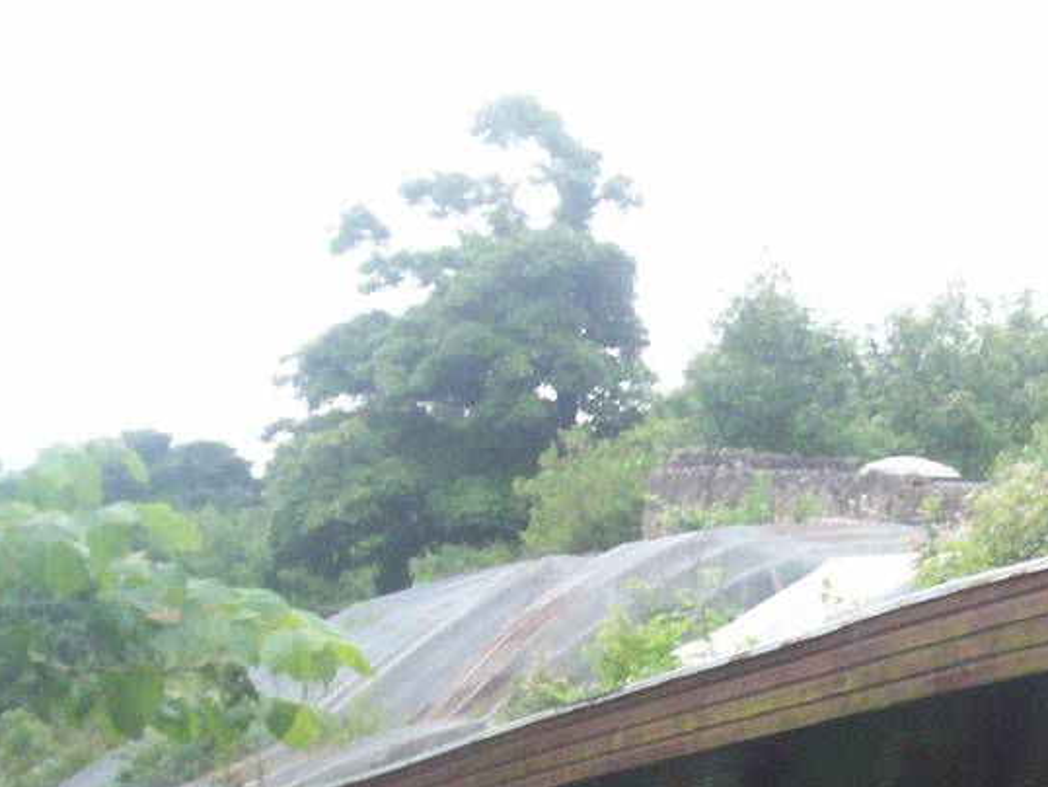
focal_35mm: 107
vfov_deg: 13.7
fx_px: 3241
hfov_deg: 17.0
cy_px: 713
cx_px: 1461
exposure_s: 1/92.5
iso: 100
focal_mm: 5.9
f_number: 4.5
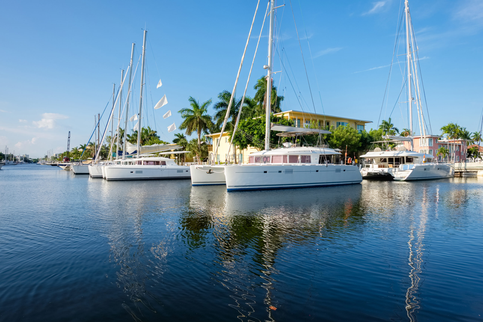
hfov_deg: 81.2
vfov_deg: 59.5
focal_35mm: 21
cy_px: 161
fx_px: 282
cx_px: 242
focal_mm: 14
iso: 200
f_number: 8
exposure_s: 1/180
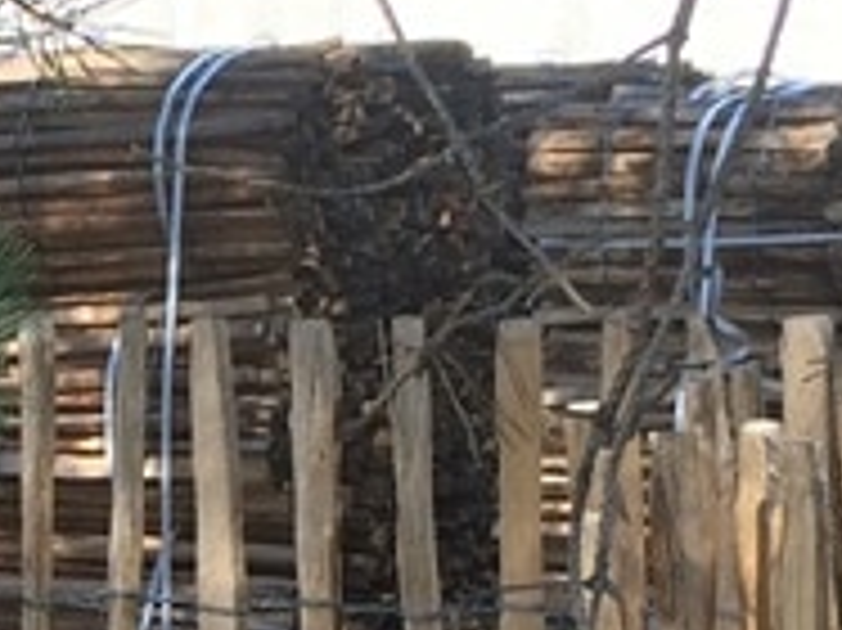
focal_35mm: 155
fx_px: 3768
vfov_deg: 9.3
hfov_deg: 12.3
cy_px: 898
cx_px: -308
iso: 32
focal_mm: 4.15
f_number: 2.2
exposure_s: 1/423
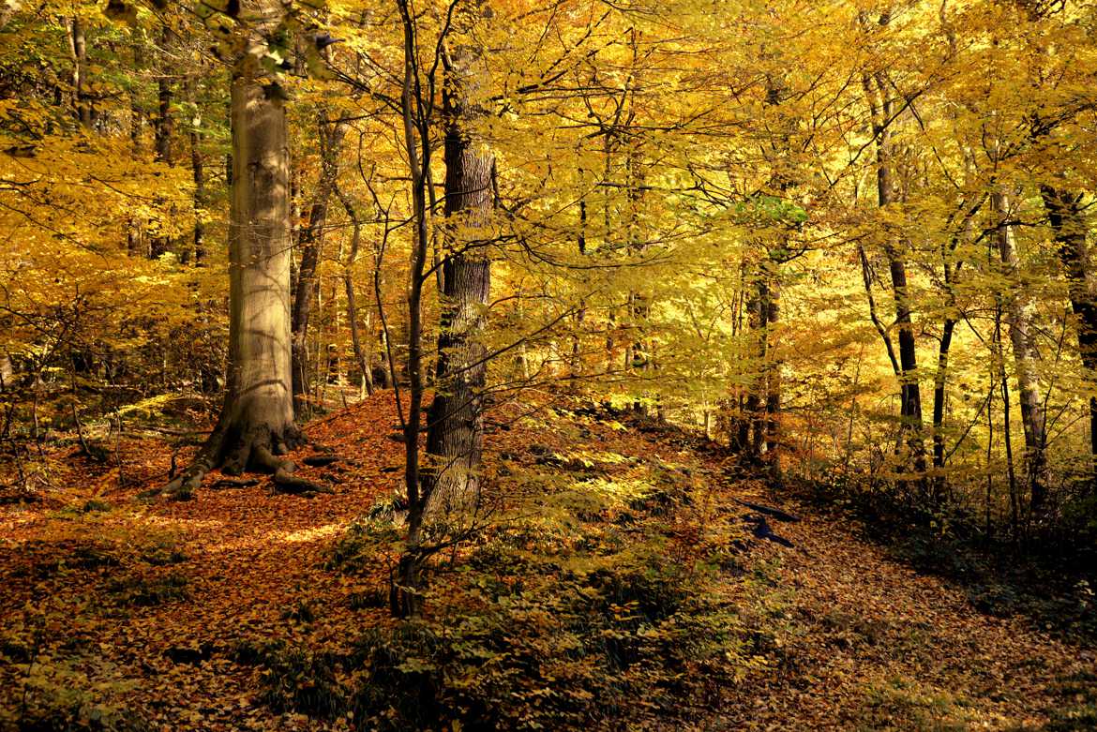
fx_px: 1280
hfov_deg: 46.4
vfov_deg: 31.9
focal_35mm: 42
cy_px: 366
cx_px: 548
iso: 400
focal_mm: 42
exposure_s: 1/80
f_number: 4.5
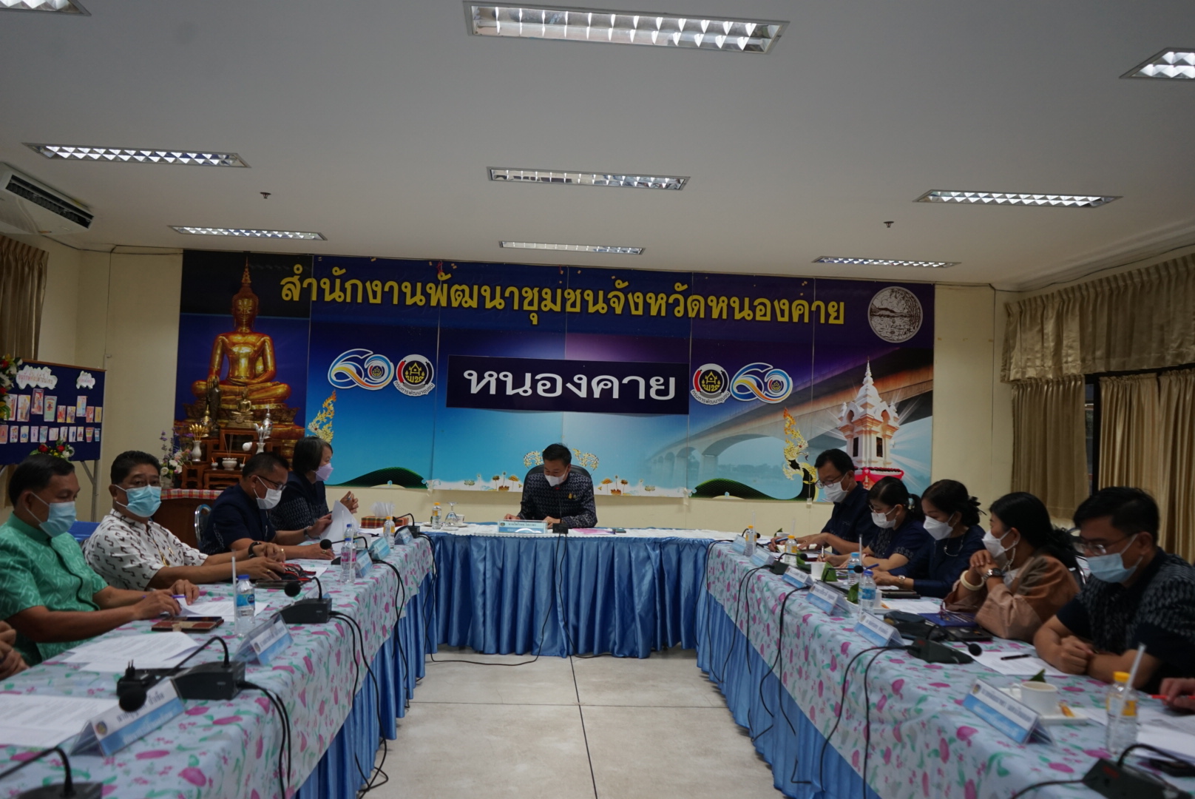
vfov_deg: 46.5
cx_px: 598
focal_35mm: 28
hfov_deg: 65.4
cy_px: 400
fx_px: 930
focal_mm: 28
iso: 800
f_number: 4
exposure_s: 1/160
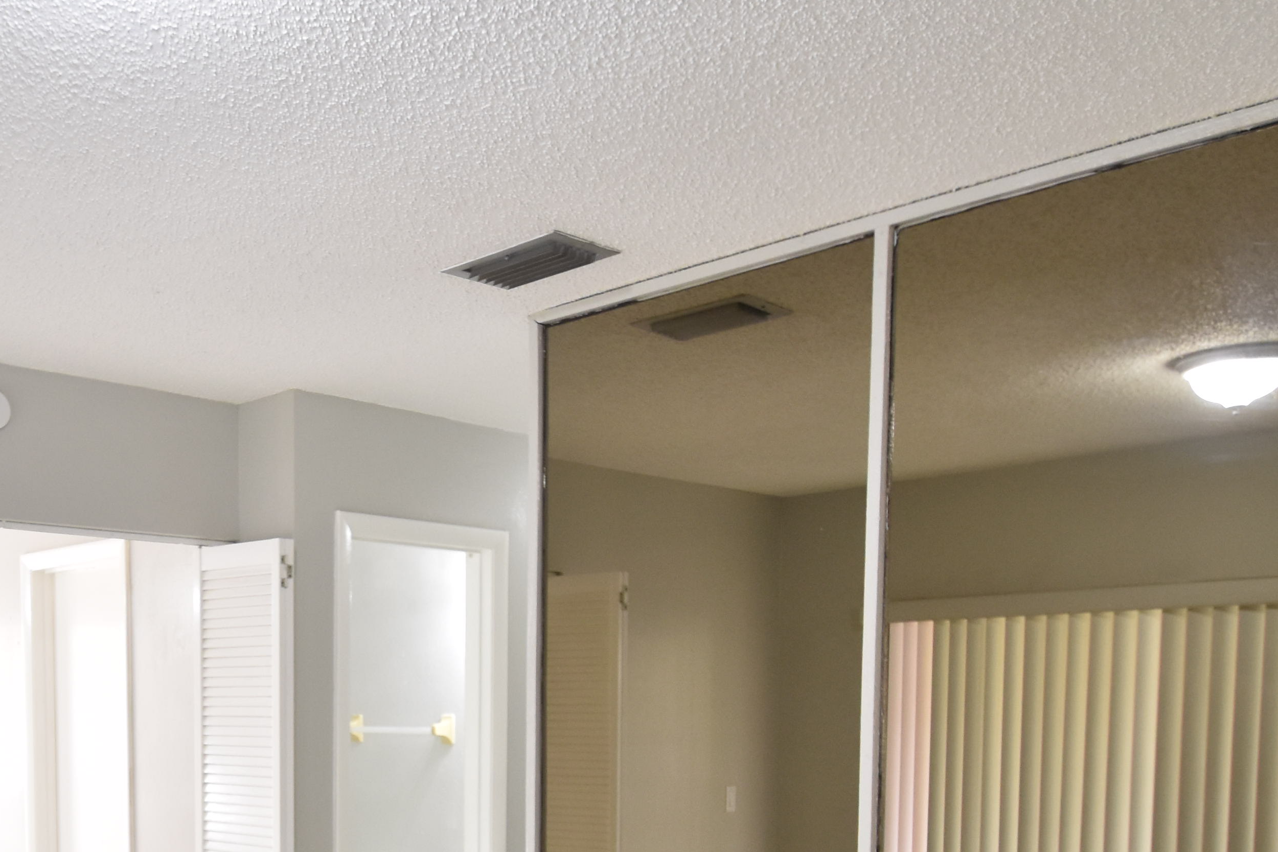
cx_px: 336
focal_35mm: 36
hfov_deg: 51.1
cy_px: 787
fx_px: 1278
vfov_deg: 34.5
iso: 800
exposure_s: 1/45
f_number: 3.5
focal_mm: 10
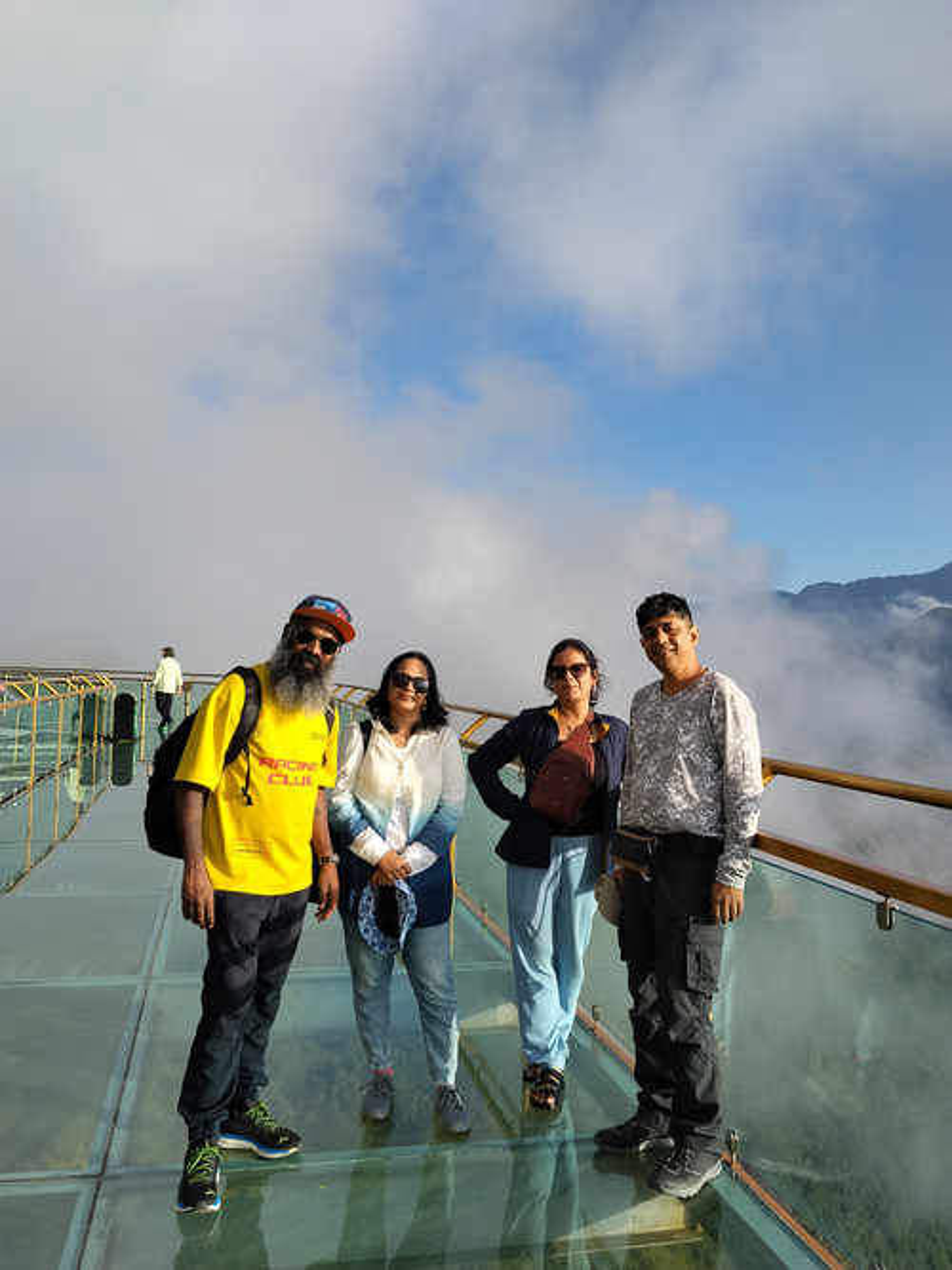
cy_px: 635
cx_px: 476
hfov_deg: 48.2
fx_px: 1064
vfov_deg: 61.7
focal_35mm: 29
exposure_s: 1/1042
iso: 50
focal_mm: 4.22
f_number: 1.8
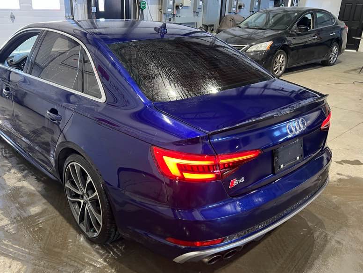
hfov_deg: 58.1
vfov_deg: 45.4
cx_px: 153
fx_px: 325
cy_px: 147
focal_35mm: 31
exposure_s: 1/60
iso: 125
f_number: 1.5
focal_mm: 5.7
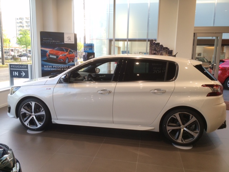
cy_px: 86
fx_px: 192
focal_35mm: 29
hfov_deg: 61.7
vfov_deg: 48.2
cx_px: 114
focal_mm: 4.15
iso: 50
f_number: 2.2
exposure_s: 1/120
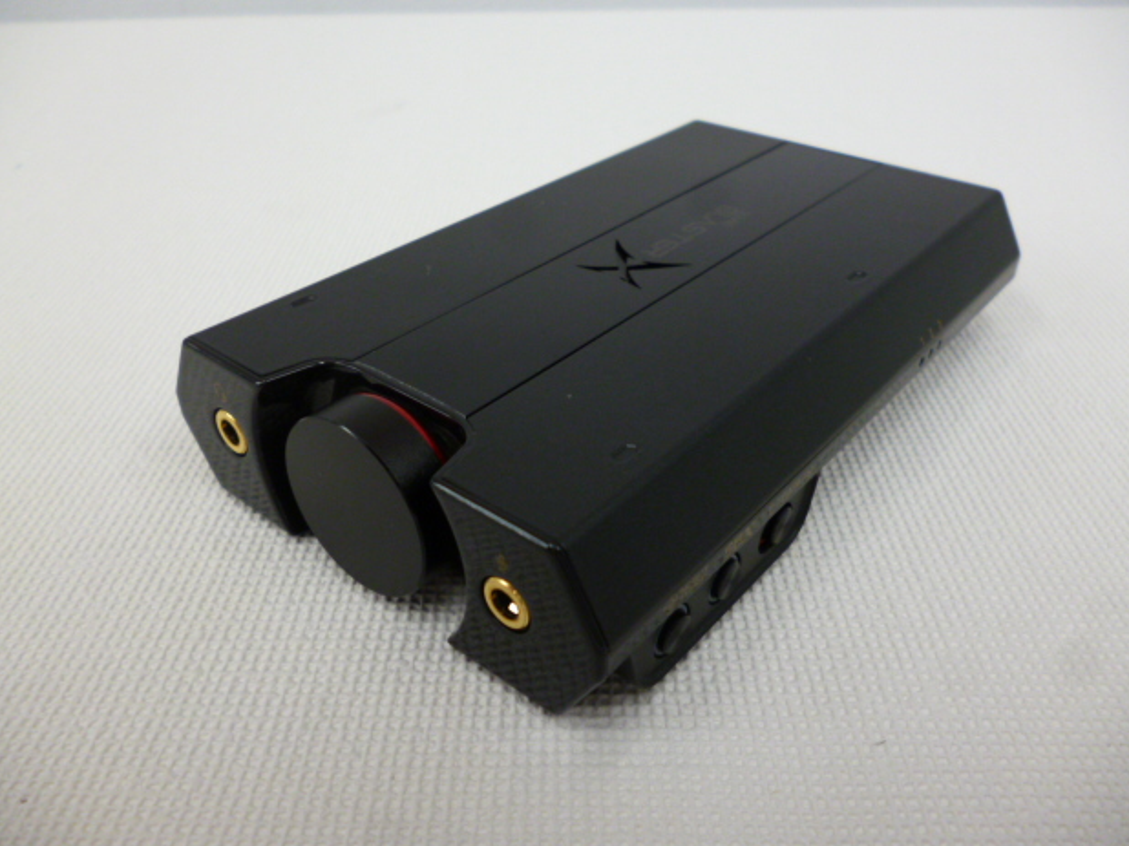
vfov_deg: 48.2
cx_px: 570
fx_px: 945
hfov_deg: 61.7
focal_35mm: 29
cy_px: 426
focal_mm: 5
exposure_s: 1/60
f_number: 3.1
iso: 250
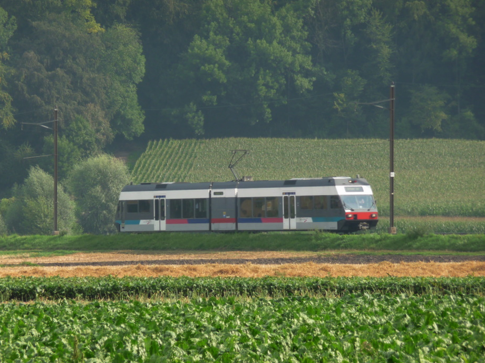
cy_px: 190
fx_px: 4021
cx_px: 237
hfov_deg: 6.9
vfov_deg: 5.2
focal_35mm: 287
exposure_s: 1/200
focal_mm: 45.4
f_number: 4.9
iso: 100
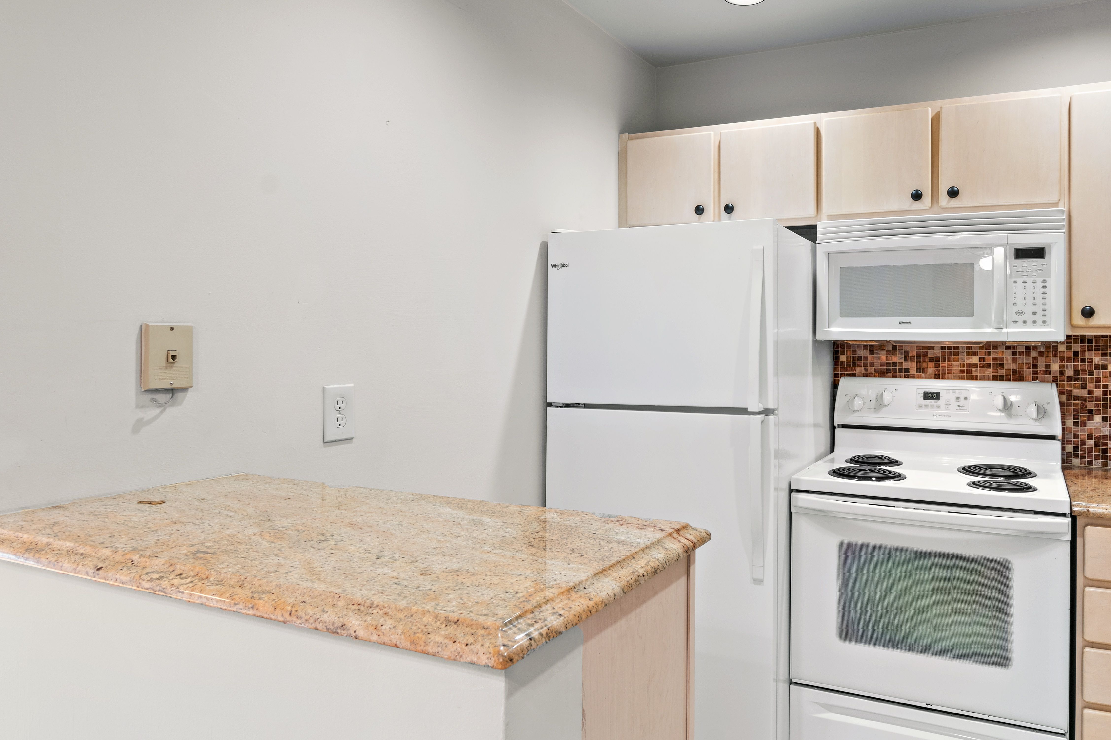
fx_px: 741
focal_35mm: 24
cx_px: 709
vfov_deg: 53.1
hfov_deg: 72.3
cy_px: 351
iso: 100
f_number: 11
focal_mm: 12
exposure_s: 1.6
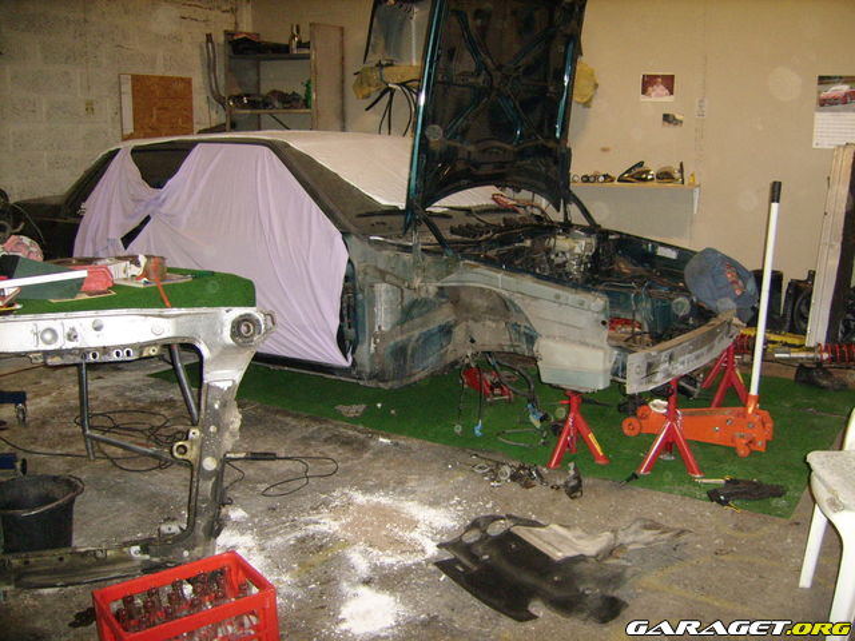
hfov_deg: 52.6
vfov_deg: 40.7
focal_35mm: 35
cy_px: 320
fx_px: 864
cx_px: 428
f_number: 2.8
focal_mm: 5.95
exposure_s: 1/30
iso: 282
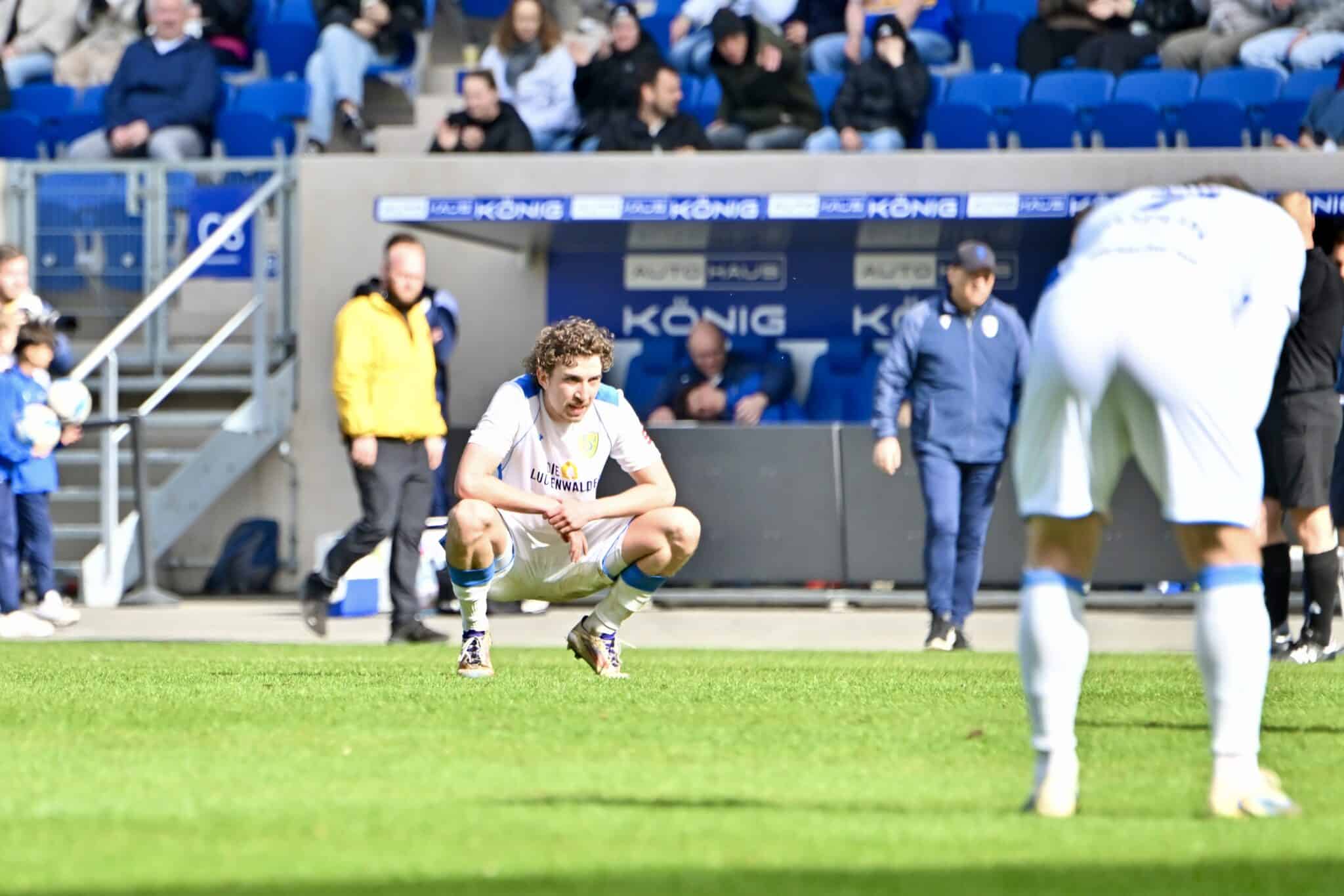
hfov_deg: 5.2
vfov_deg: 3.4
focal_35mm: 400
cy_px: 448
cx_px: 672
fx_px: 14931
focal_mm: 400
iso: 720
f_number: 5.6
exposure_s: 1/1600
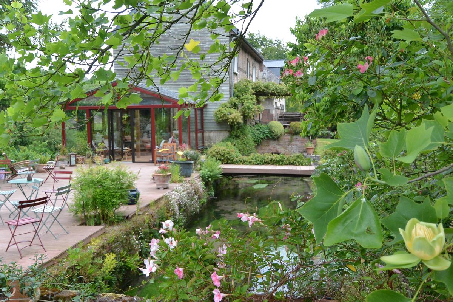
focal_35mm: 34
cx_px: 226
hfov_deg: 55.8
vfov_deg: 38.9
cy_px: 151
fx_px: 428
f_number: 4.5
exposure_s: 1/125
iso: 200
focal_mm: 12.8
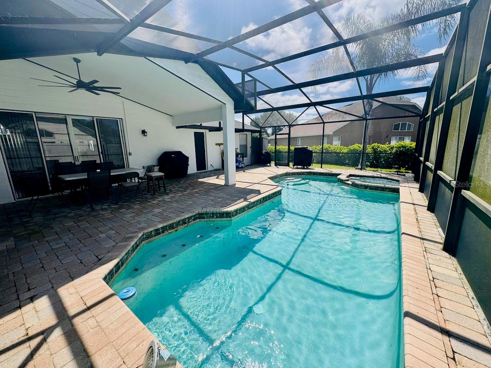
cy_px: 184
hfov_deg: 102.1
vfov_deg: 85.7
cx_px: 246
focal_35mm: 14
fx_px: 199
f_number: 2.2
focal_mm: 2.22
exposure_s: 1/944
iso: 50
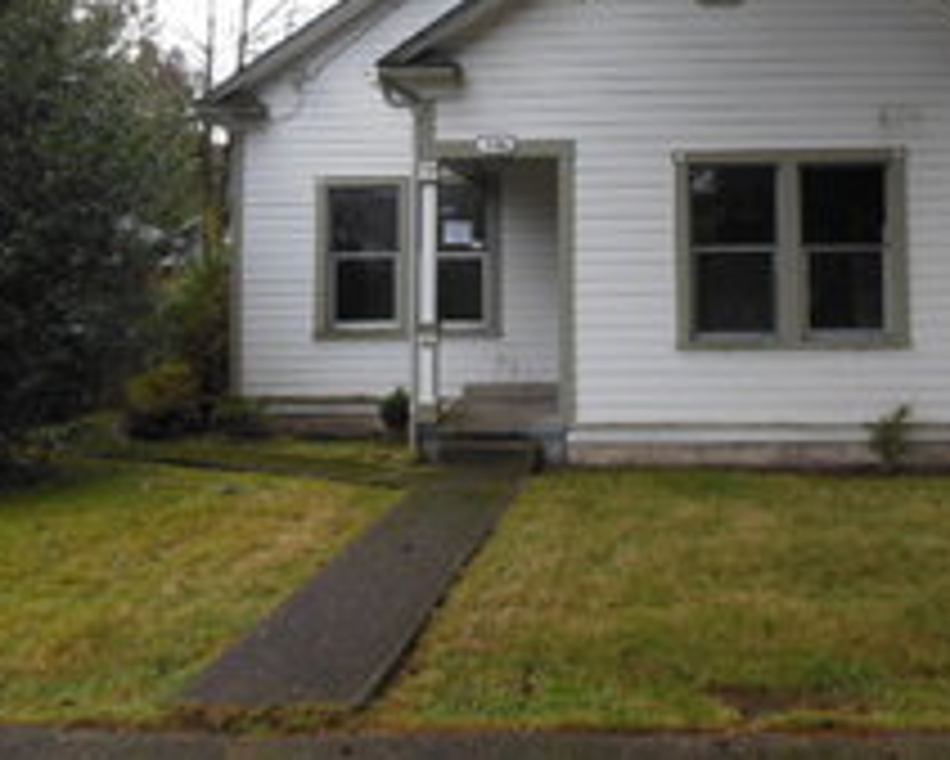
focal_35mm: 40
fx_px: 1125
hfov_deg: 45.3
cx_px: 603
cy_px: 180
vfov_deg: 36.4
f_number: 3.2
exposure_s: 1/100
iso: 125
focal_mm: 4.5
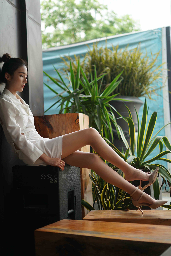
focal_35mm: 50
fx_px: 356
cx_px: 86
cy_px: 128
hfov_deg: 27.0
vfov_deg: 39.6
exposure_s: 1/1250
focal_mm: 50
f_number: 1.8
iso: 320
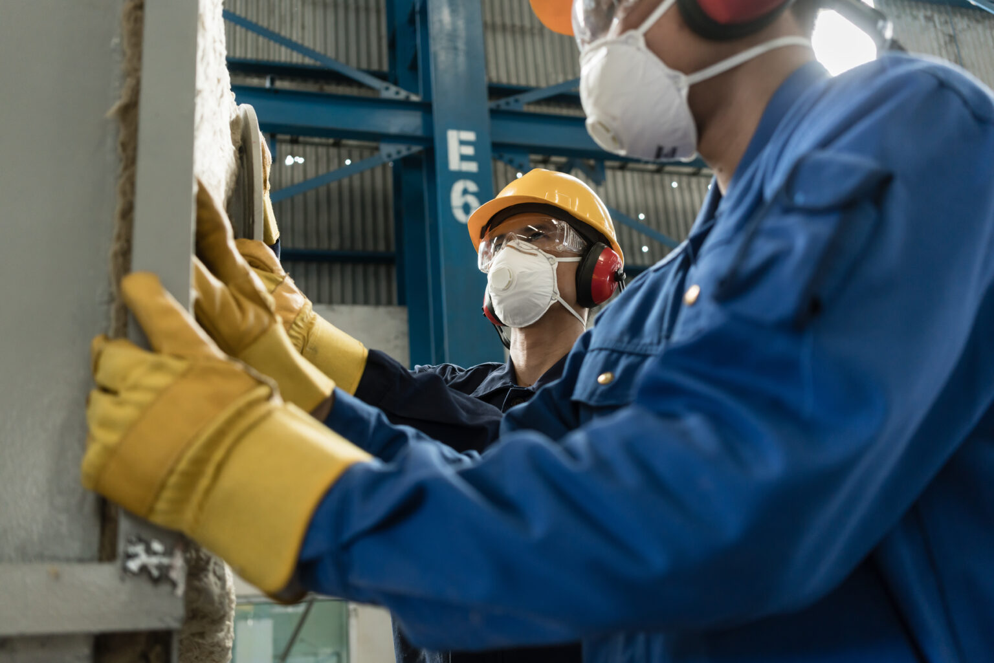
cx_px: 497
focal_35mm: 35
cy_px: 332
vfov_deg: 37.9
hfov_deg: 54.4
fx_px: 967
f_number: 3.5
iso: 800
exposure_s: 1/125
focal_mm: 35
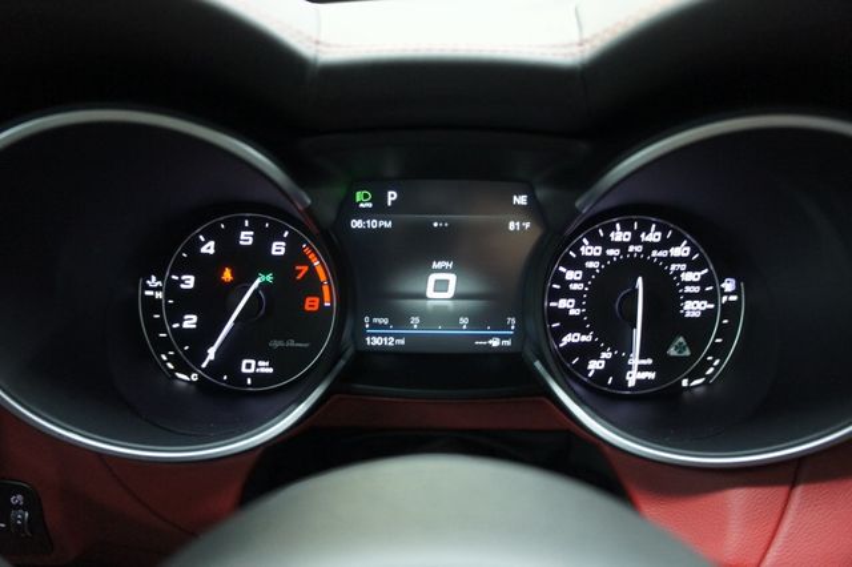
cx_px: 426
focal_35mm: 27
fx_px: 639
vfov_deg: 47.9
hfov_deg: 67.4
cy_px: 284
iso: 1600
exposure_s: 1/15
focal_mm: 18
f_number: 3.5
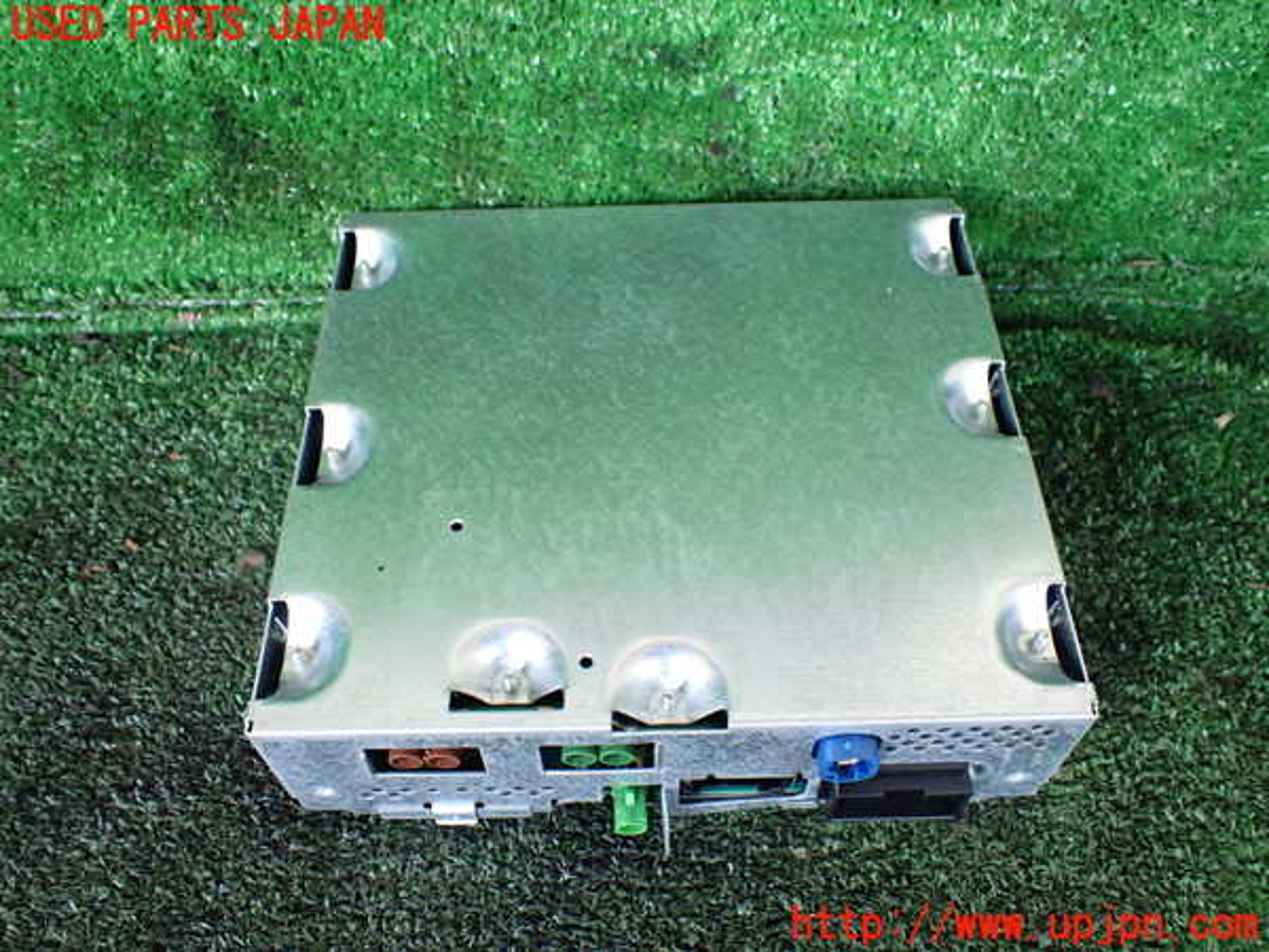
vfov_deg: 46.8
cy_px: 476
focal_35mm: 30
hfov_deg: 60.0
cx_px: 634
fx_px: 1100
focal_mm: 5.4
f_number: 2.3
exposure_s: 1/125
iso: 500
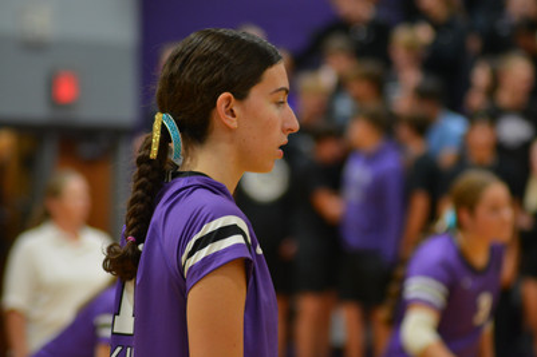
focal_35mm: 255
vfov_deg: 5.4
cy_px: 178
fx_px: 3802
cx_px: 268
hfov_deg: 8.1
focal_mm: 170
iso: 1600
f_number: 4.5
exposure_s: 1/125
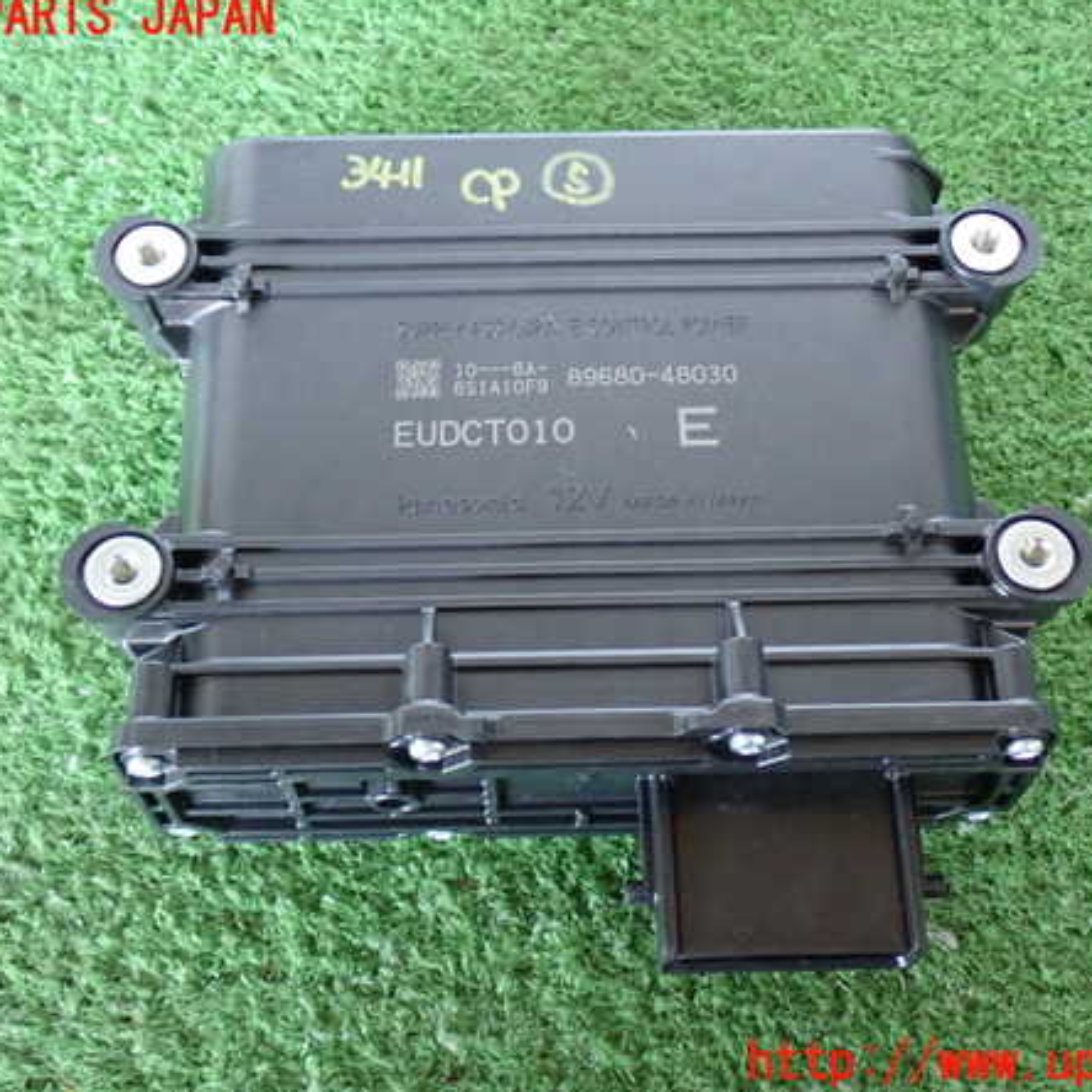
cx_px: 566
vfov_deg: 34.7
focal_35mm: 49
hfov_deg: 34.7
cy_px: 541
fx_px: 1749
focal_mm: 7.31
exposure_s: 1/25
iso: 800
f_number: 2.8
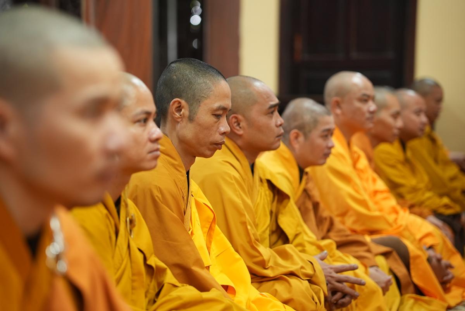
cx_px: 232
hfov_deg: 19.4
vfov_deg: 13.1
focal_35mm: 105
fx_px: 1357
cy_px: 156
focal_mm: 105
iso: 2000
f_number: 2.8
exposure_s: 1/100
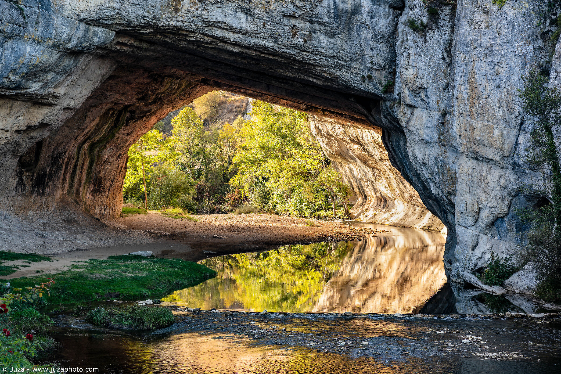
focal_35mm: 93
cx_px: 280
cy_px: 187
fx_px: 1449
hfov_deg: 21.9
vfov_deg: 14.7
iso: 100
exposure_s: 1/15
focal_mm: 93
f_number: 9
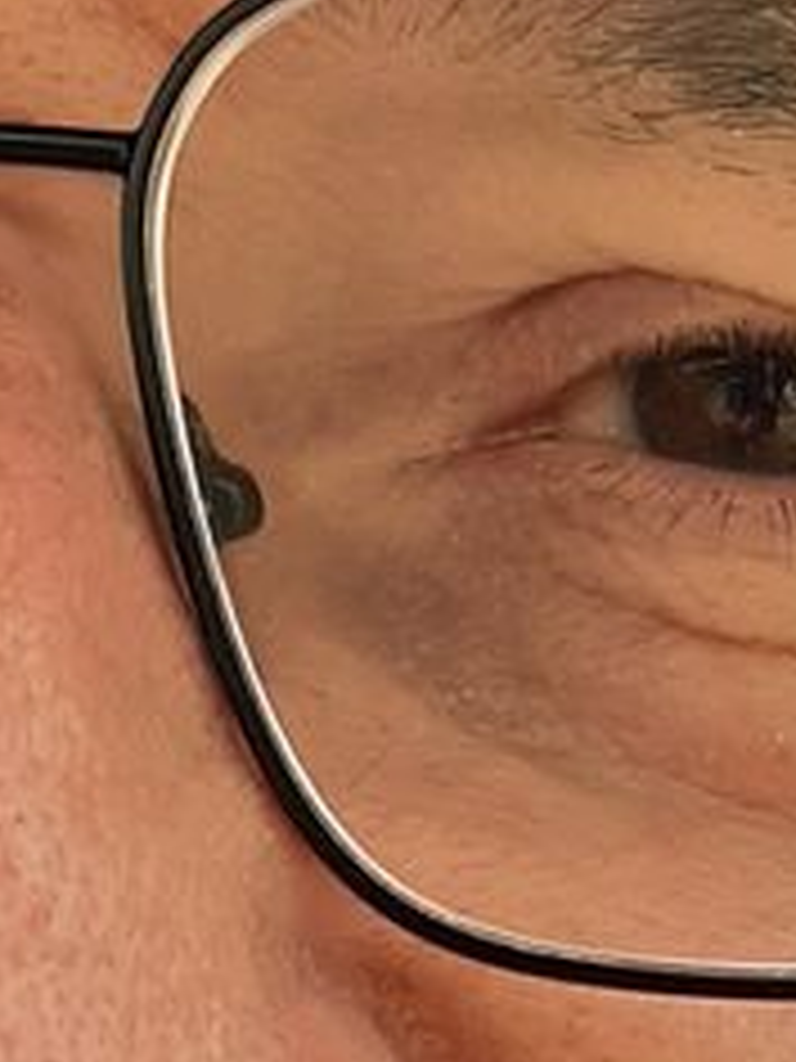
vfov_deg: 14.3
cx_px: -36
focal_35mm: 132
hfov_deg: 11.1
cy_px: 1400
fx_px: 4047
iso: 40
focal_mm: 3.9
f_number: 1.7
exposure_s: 1/1065
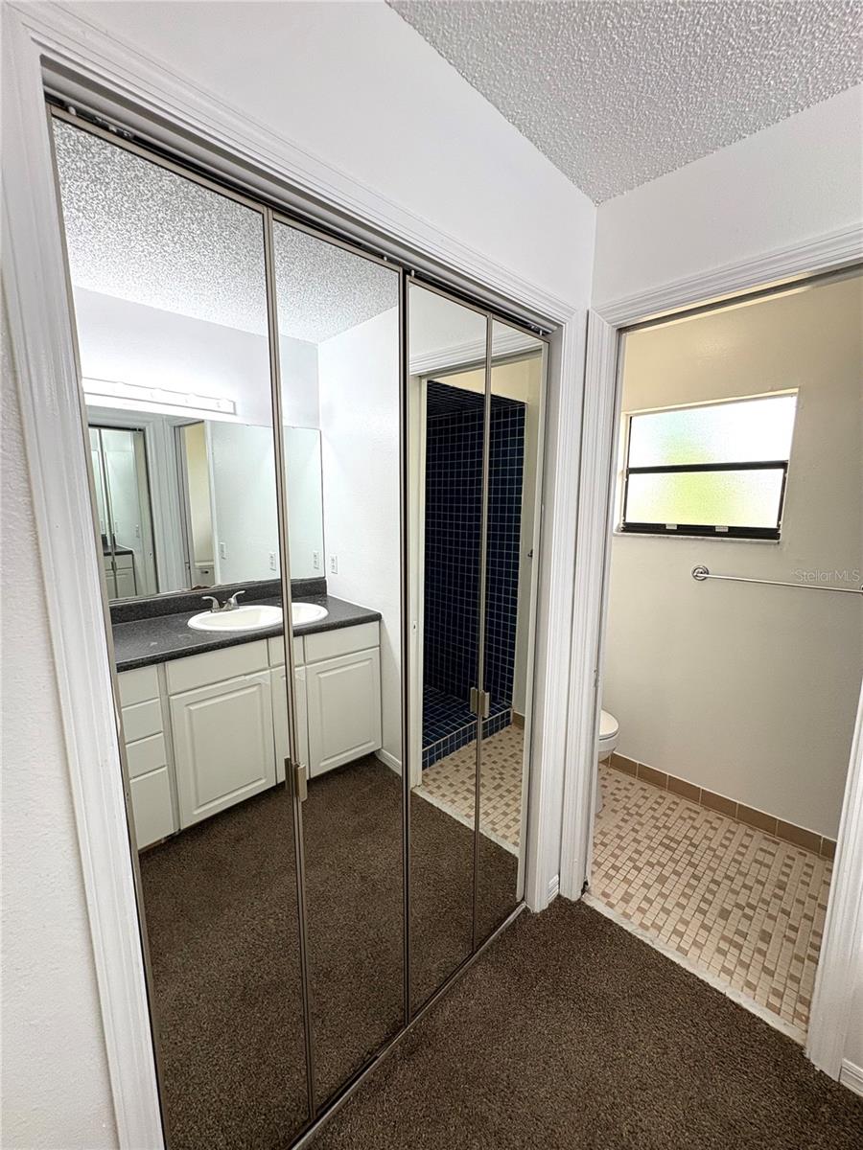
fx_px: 465
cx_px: 432
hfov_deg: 85.7
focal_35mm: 14
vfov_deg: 102.1
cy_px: 575
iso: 80
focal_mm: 2.22
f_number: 2.2
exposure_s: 1/120
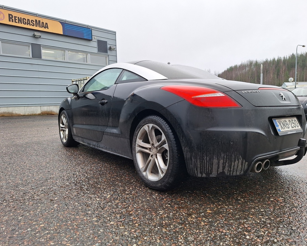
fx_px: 218
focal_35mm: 24
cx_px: 157
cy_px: 123
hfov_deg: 70.3
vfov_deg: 58.8
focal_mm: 5.54
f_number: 1.8
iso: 40
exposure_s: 1/156
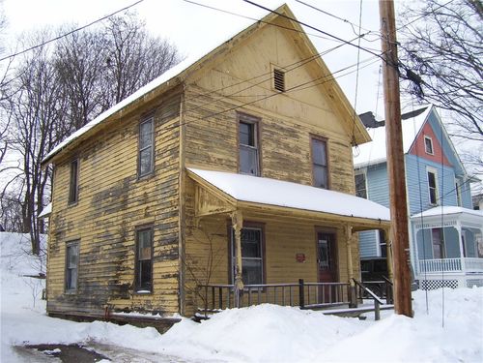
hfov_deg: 54.0
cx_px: 242
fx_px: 474
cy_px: 182
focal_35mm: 34
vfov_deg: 41.8
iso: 80
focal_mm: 5.6
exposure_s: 1/350
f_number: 4.8
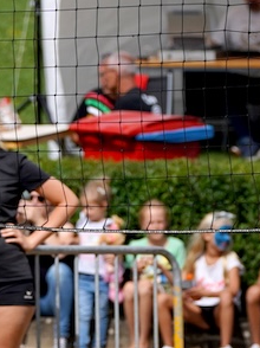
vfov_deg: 3.7
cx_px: 182
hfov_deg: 2.8
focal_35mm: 538
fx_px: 5396
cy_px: -7
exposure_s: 1/2500
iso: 160
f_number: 4.5
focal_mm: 137
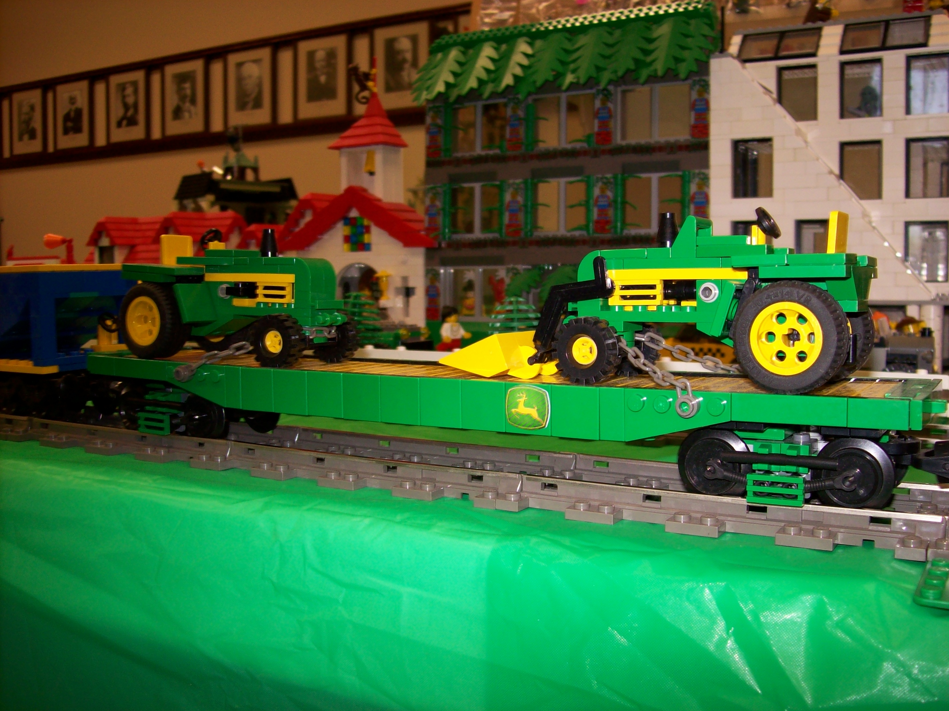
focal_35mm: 36
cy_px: 356
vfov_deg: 39.6
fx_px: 987
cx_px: 474
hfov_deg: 51.4
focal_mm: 6
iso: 80
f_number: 2.7
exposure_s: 1/64
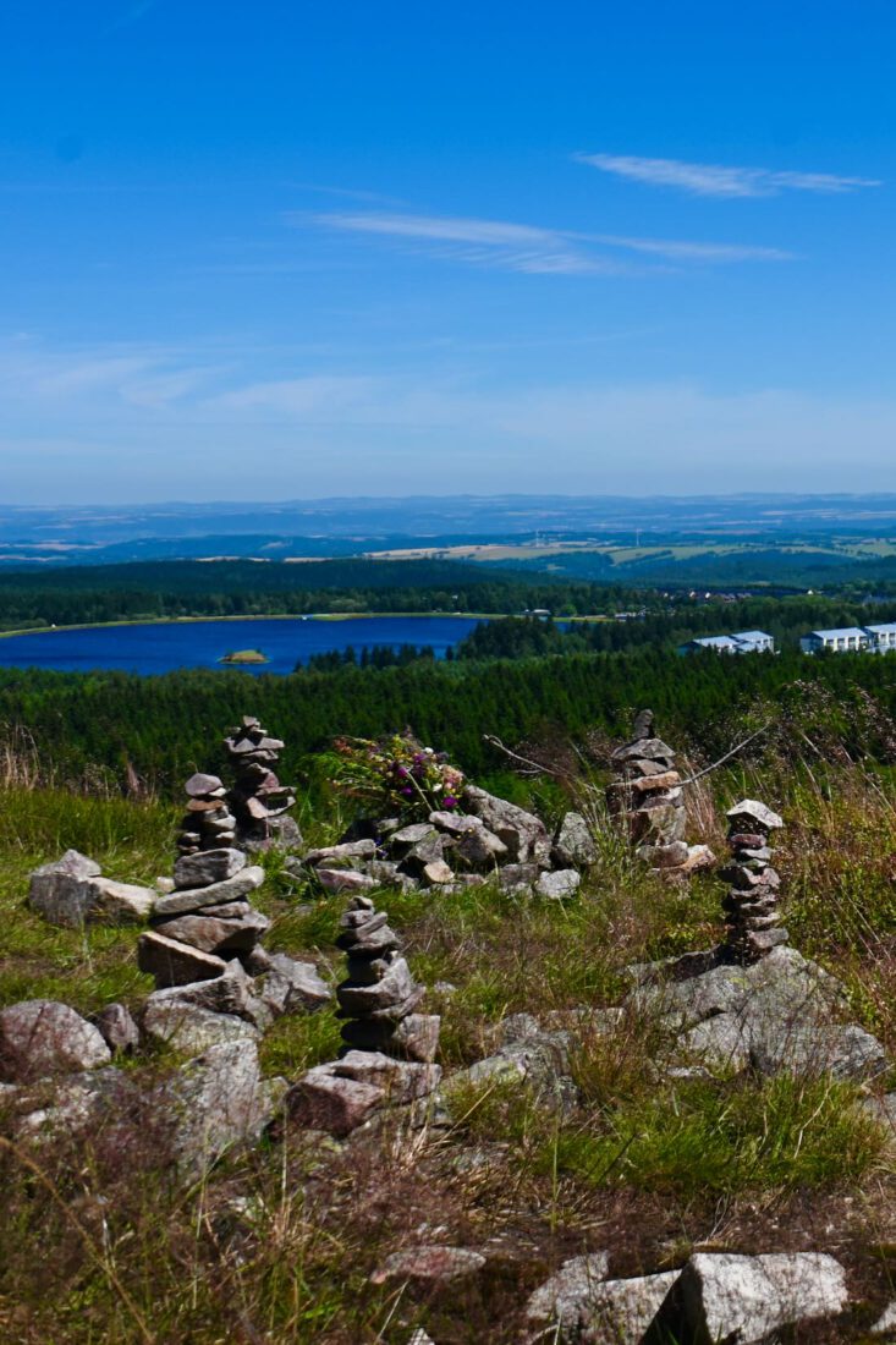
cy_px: 672
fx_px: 1400
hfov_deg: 35.5
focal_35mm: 38
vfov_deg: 51.3
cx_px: 448
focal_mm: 25
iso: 100
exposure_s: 1/500
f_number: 8
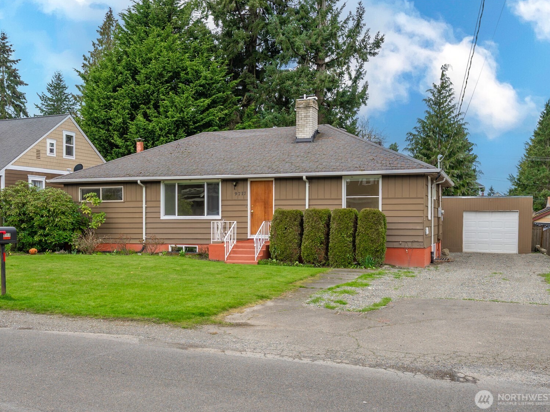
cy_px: 205
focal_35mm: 24
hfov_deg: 71.5
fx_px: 381
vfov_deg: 56.8
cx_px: 253
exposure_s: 1/30
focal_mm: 22
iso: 80
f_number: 7.1
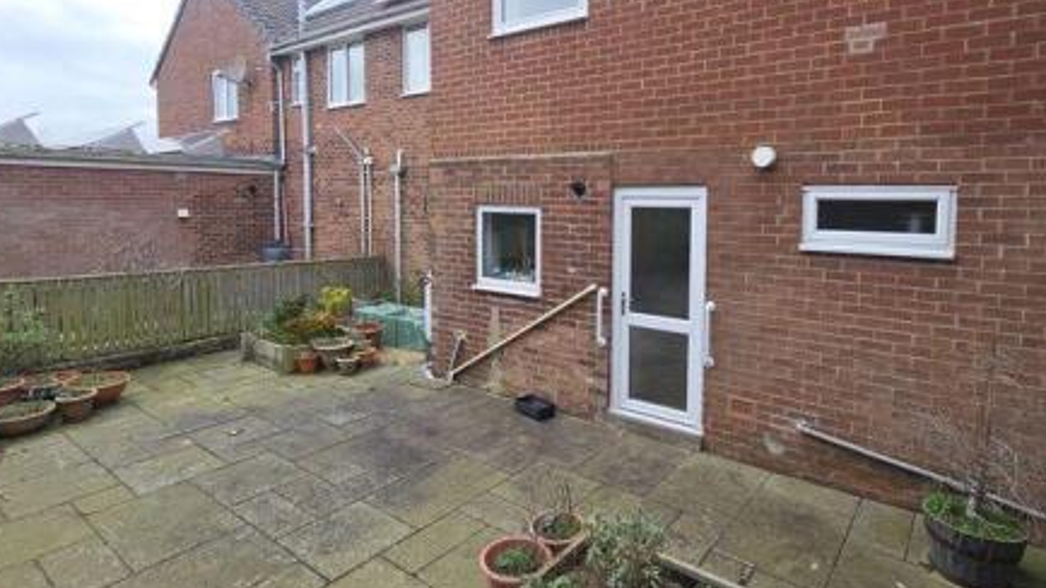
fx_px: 527
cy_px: 240
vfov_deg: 57.9
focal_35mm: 19
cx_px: 553
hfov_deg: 89.5
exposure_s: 1/221
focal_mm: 2.2
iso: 50
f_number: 2.2
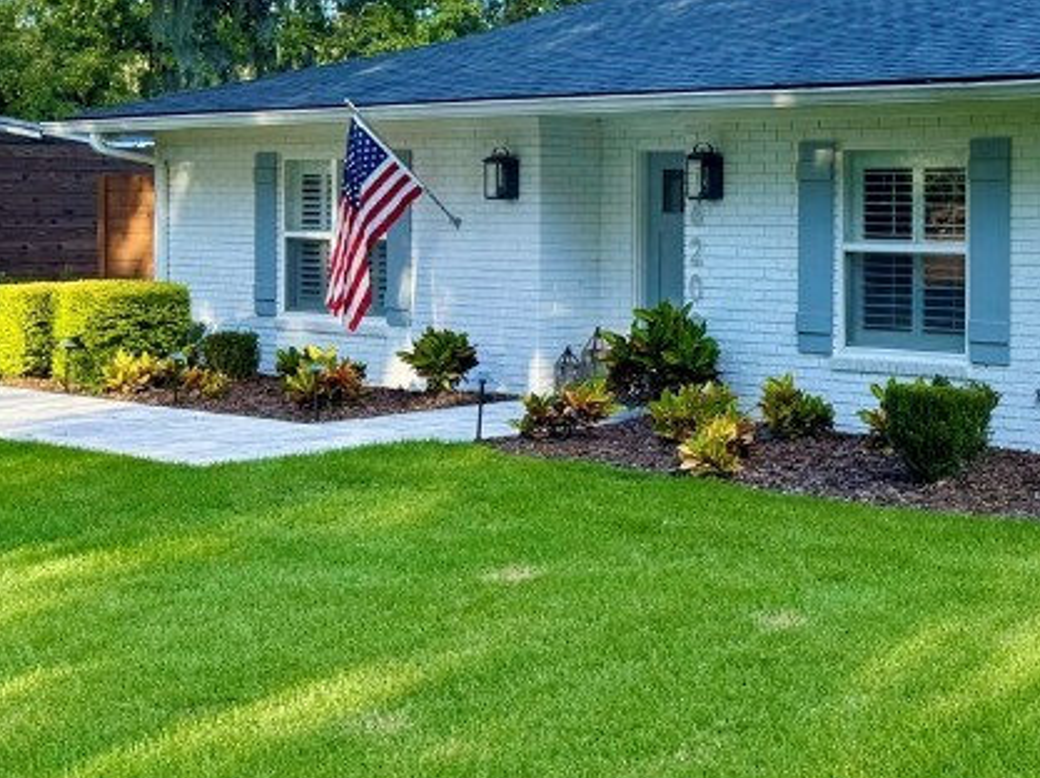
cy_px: 217
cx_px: 1210
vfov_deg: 24.6
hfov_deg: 28.9
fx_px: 1771
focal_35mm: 59
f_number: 1.78
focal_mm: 6.76
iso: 100
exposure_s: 1/1522
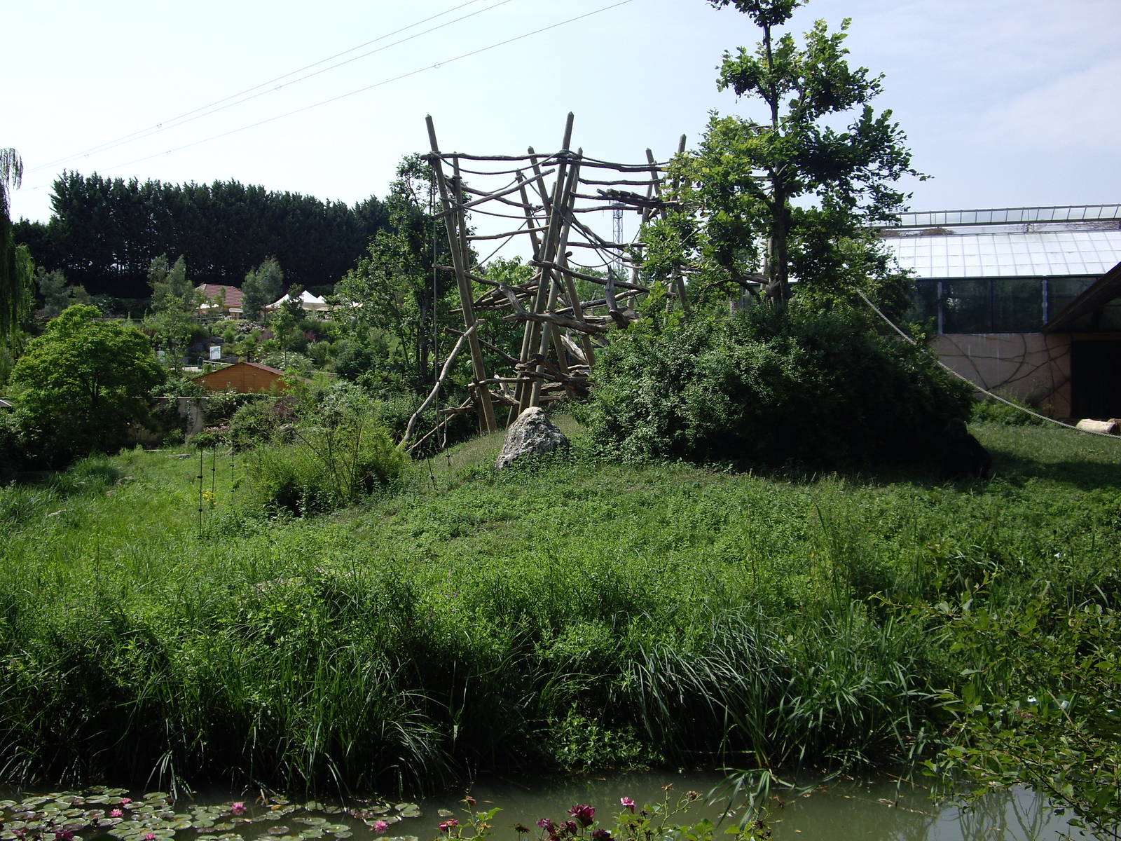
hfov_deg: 49.0
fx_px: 1231
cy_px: 420
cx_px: 560
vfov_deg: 37.7
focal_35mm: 38
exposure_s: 1/200
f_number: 5.6
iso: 50
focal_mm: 7.9
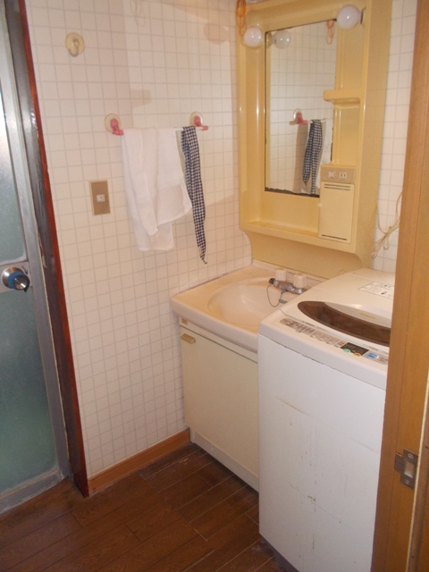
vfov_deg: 61.7
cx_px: 214
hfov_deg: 48.2
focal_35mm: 29
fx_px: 479
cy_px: 286
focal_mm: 4.1
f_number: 3.3
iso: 200
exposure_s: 1/25
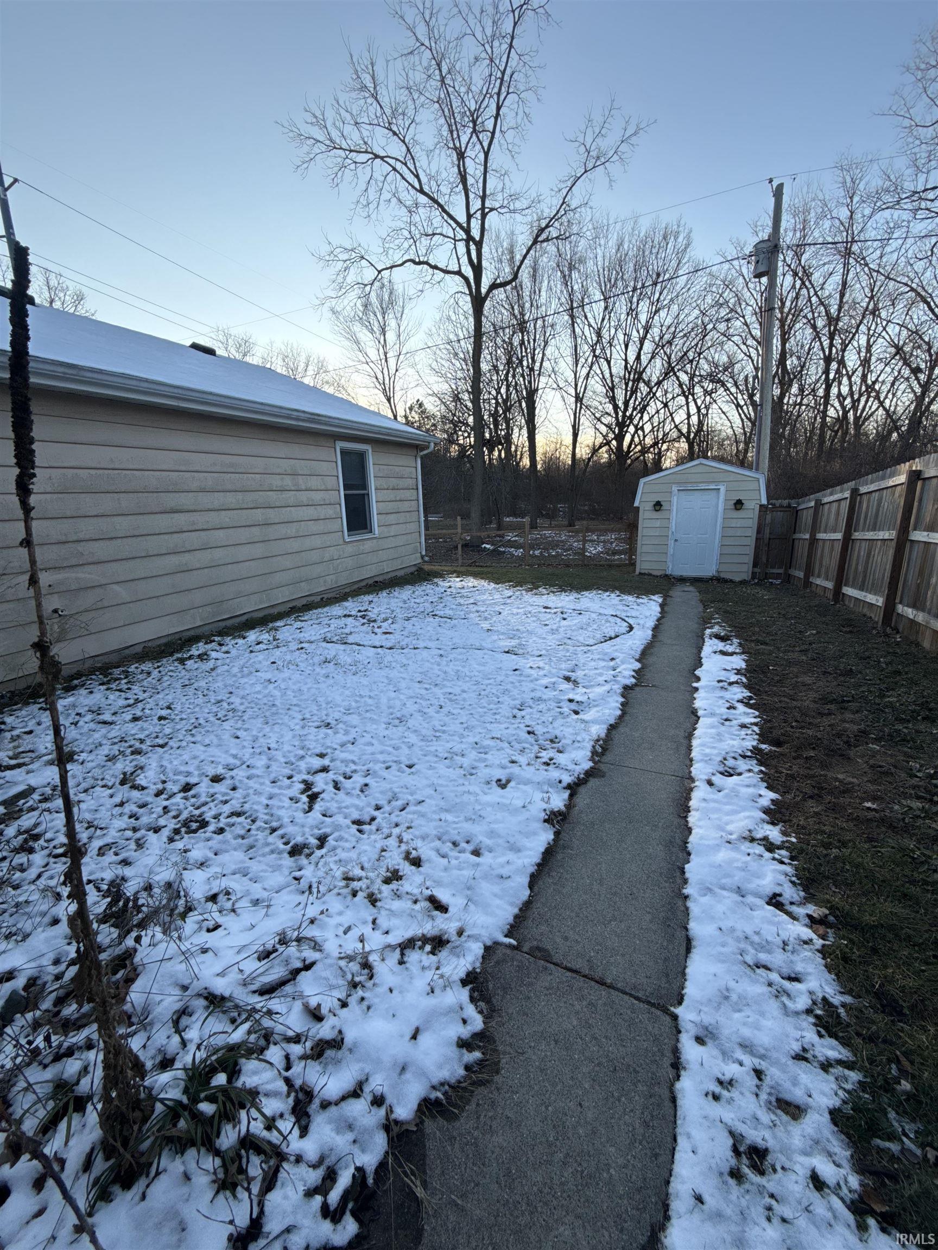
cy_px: 625
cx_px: 469
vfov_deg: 102.1
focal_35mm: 14
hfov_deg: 85.7
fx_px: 506
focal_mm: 2.22
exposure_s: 1/498
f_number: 2.2
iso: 64
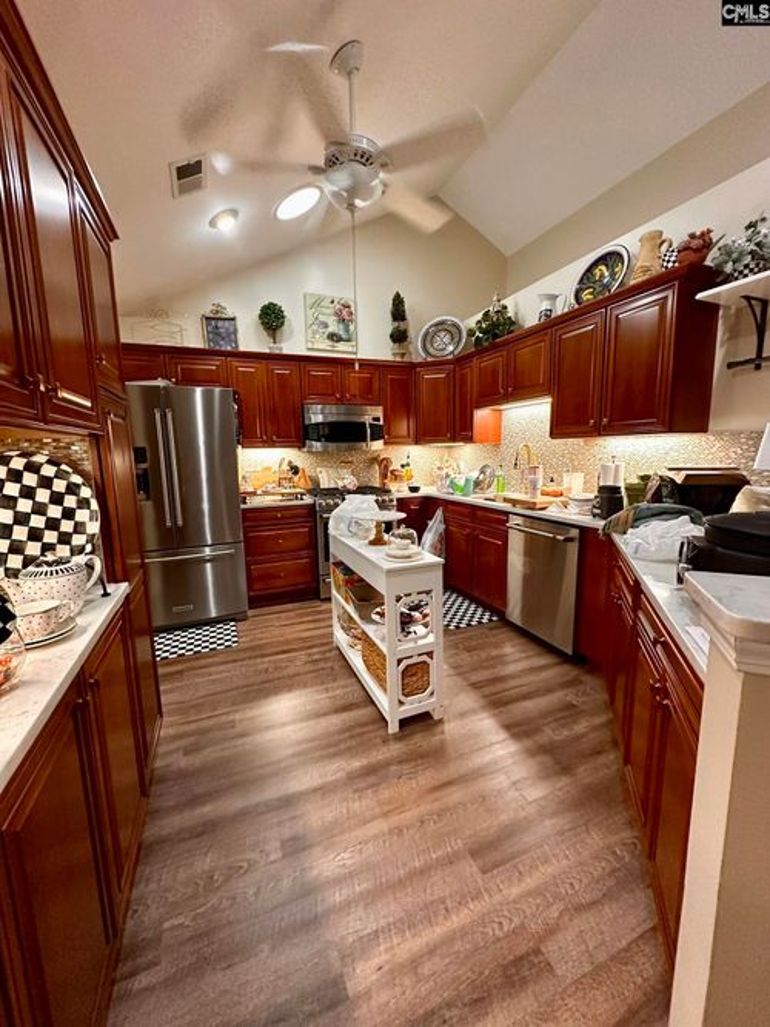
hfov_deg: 85.7
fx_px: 415
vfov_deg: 102.1
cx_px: 385
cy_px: 514
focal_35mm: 14
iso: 400
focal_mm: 2.22
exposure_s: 1/60
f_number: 2.2
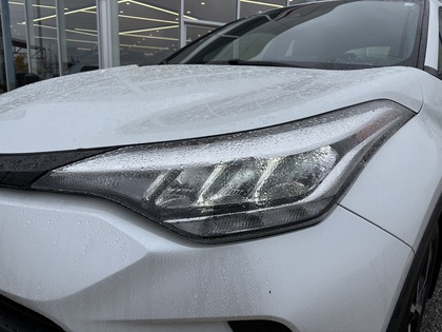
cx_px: 221
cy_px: 166
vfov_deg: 53.1
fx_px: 332
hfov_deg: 67.3
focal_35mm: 26
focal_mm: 5.96
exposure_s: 1/894
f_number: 1.6
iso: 50
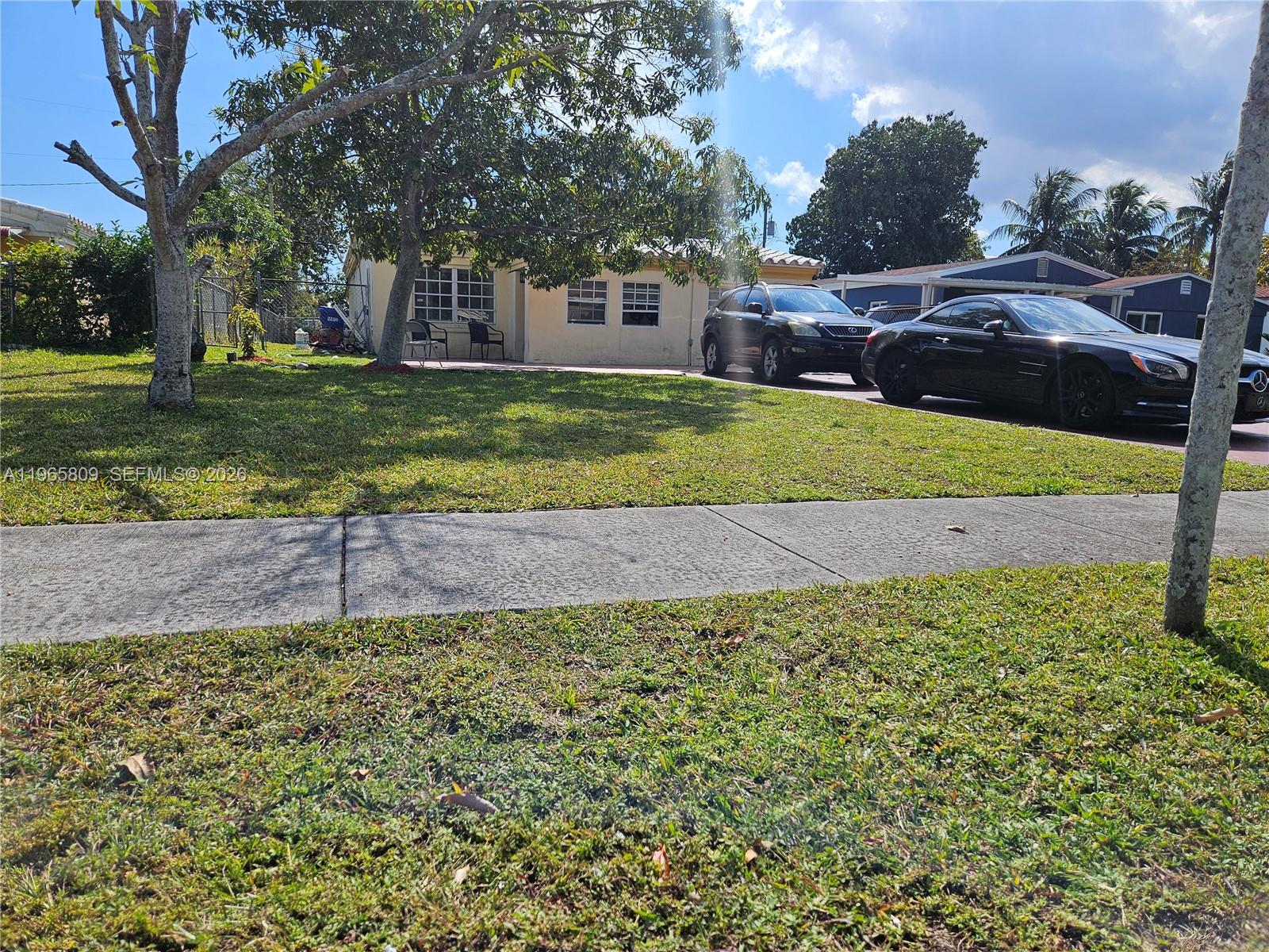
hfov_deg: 73.9
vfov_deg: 58.9
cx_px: 634
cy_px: 476
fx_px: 843
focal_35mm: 23
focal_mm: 5.4
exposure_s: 1/2391
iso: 25
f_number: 1.8
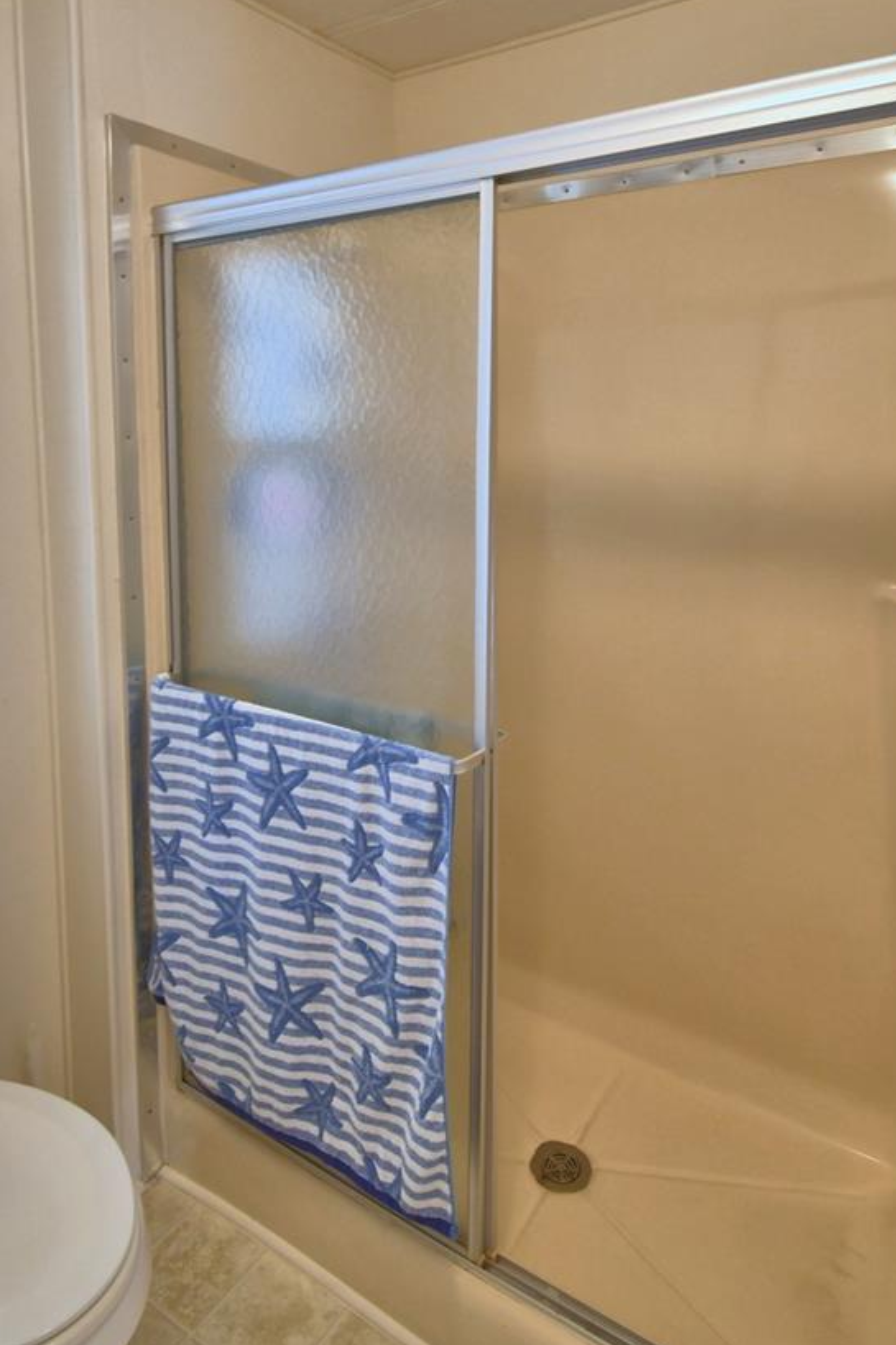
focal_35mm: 22
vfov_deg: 77.1
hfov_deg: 57.2
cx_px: 472
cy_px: 497
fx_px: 822
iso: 400
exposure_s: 1/50
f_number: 4.5
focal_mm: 10
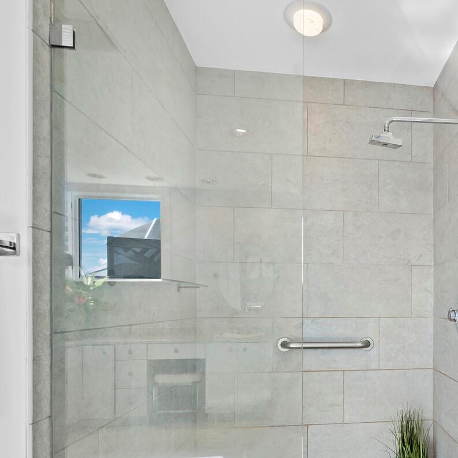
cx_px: 369
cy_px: 311
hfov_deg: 57.9
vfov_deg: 61.2
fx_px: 374
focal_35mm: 25
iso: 200
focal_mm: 7
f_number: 11
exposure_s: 1/4
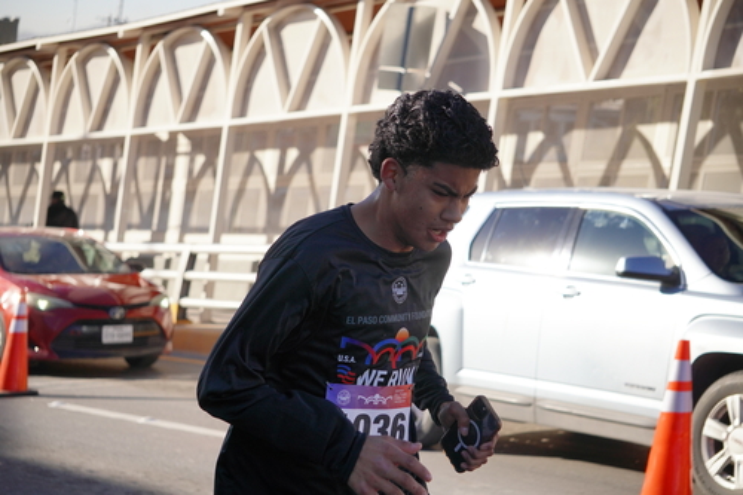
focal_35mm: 82
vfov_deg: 16.5
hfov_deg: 24.6
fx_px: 1702
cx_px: 372
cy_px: 248
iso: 500
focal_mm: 55
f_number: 4.5
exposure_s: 1/2500
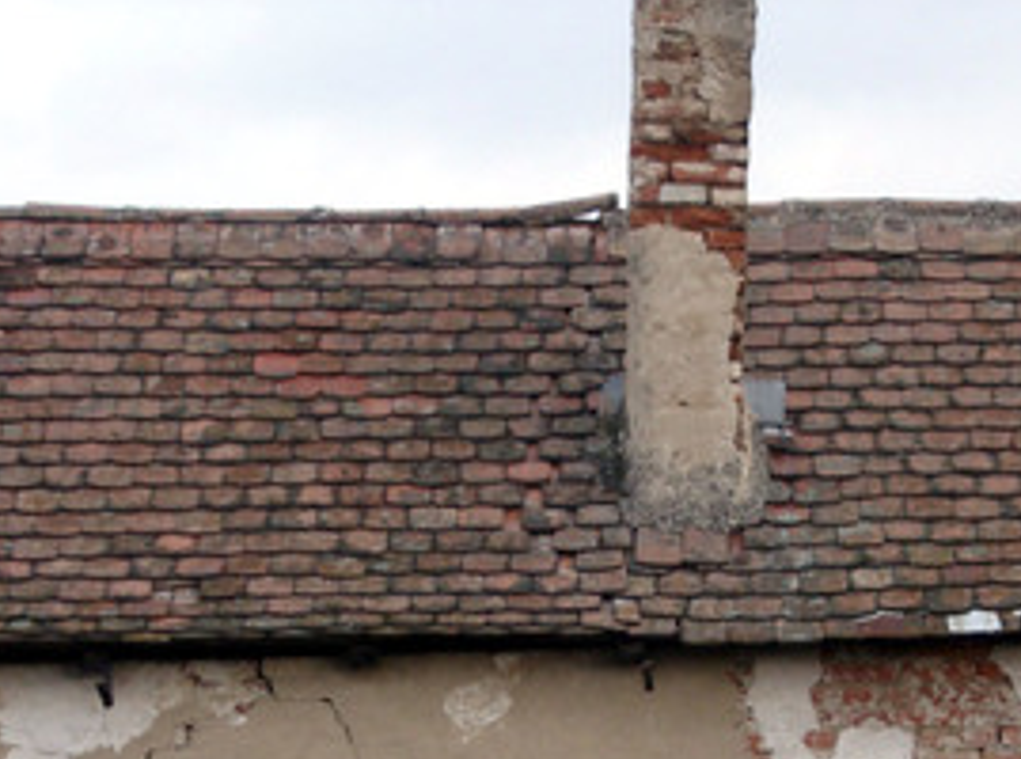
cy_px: 765
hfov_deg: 8.7
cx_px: 611
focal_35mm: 229
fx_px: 6733
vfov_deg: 6.4
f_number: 4.8
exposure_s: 1/160
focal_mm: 22.8
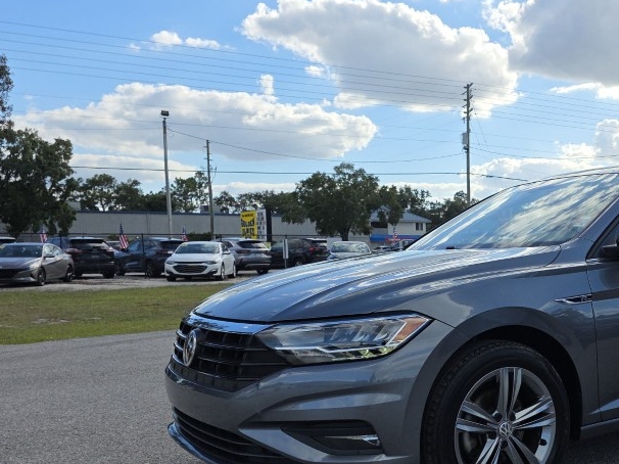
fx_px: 733
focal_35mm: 41
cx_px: 512
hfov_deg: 43.3
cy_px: 318
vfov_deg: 34.7
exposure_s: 1/7944
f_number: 1.7
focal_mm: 6.3
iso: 80
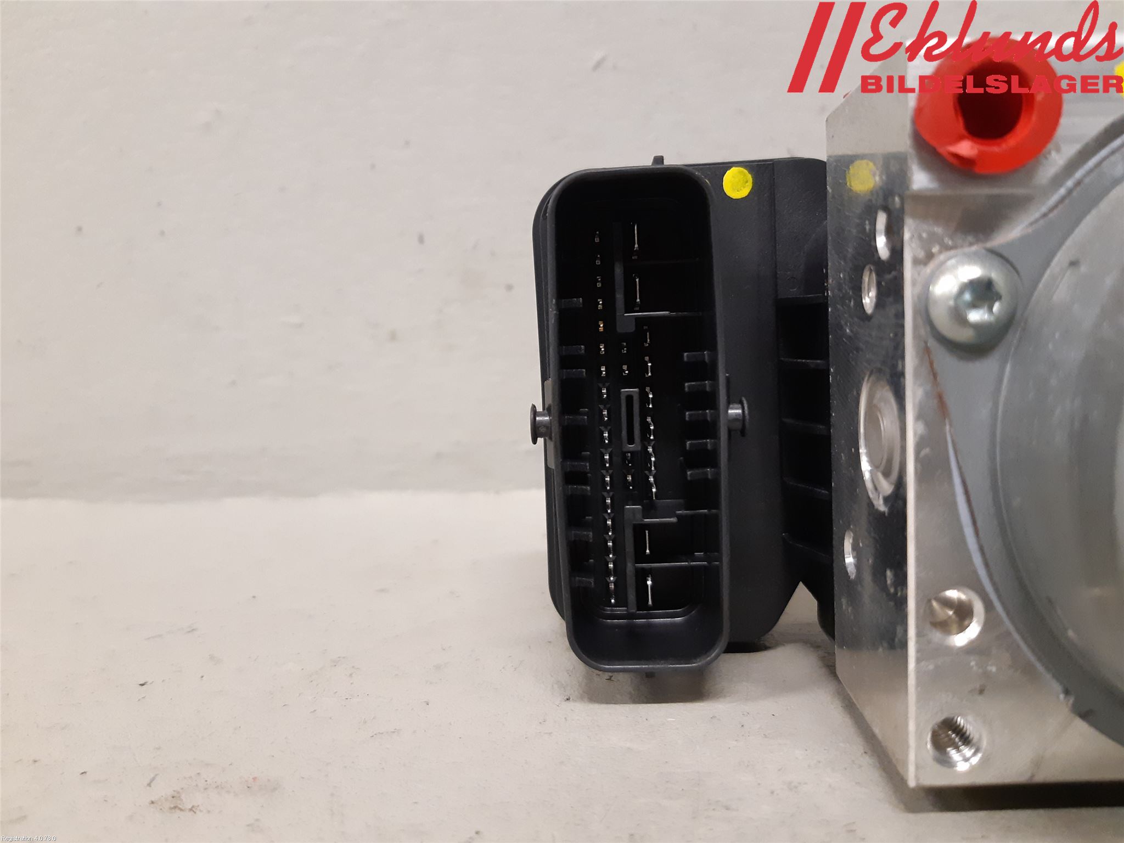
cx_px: 562
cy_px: 422
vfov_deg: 53.1
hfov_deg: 67.3
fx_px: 844
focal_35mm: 26
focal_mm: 3.93
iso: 250
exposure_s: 1/50
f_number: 1.7
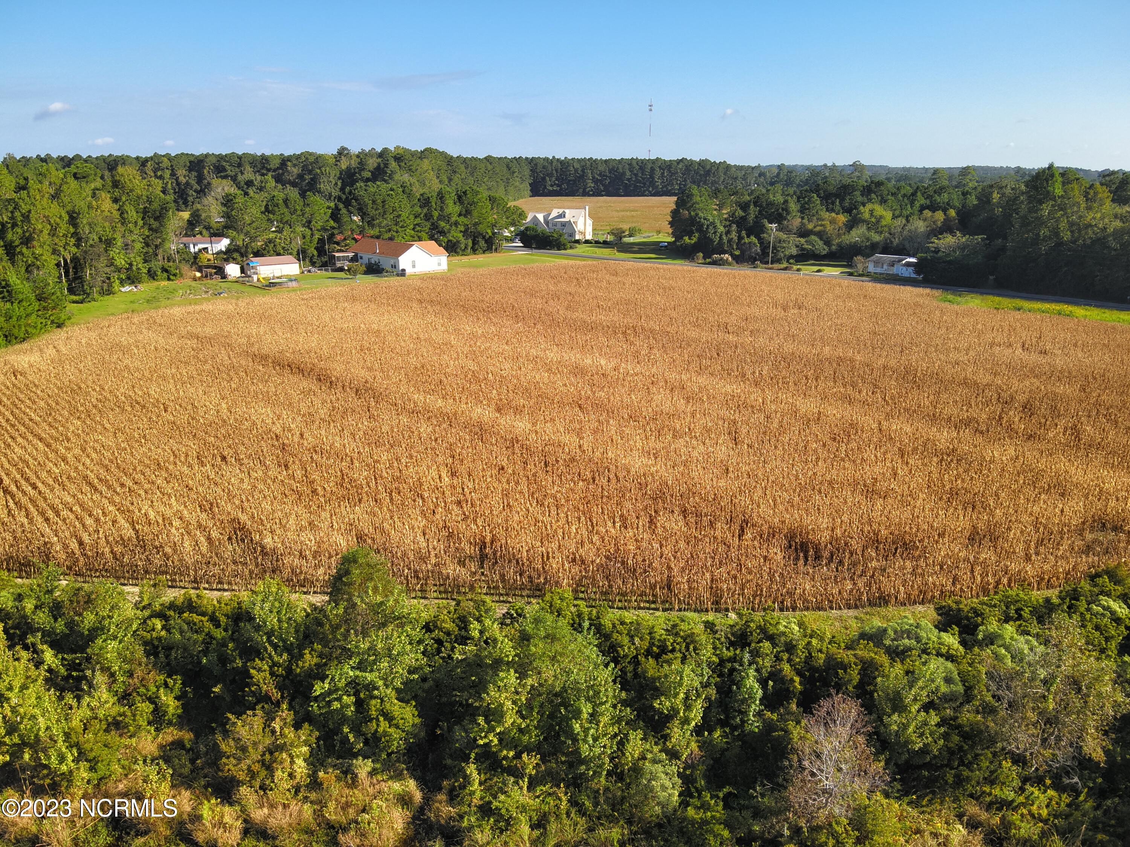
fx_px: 783
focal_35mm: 24
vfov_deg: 56.8
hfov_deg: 71.6
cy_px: 424
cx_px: 565
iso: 105
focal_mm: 4.4
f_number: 2.8
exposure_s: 1/500
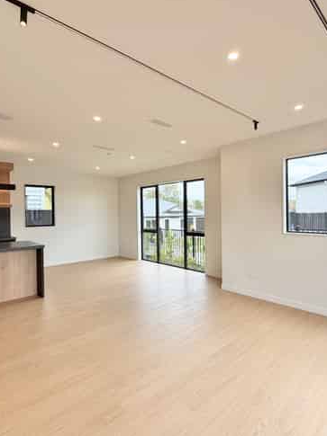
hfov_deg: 68.6
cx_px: 173
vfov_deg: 84.7
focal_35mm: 19
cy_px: 215
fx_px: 240
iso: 50
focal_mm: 2.22
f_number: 2.2
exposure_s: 1/223
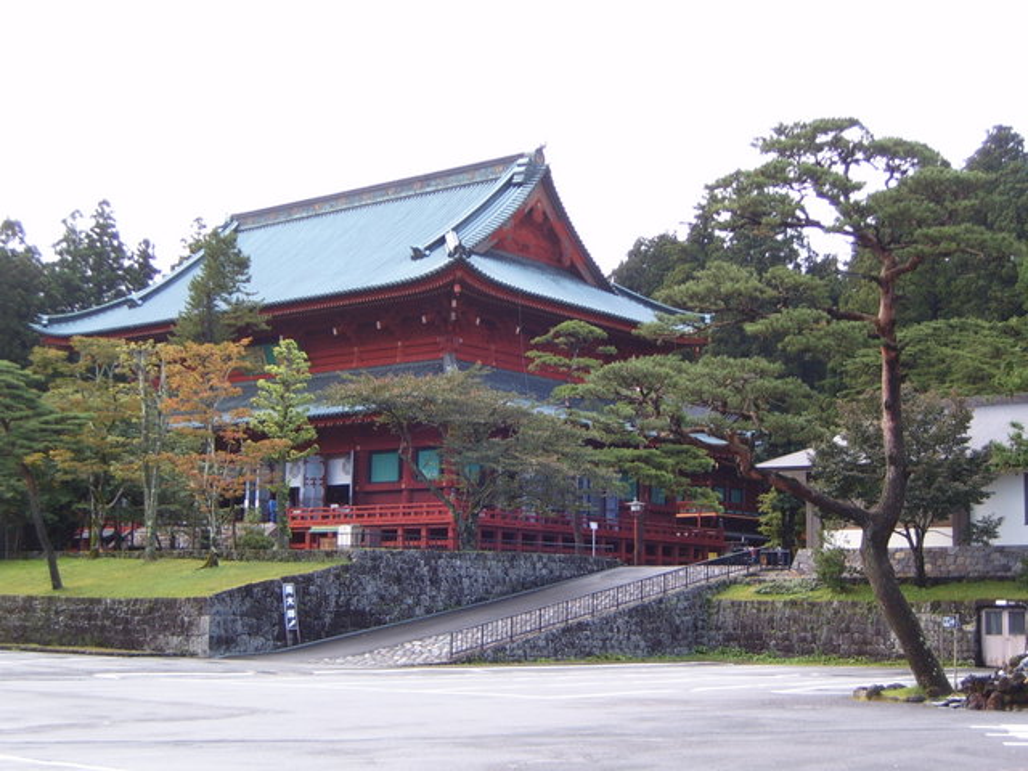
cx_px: 514
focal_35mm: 56
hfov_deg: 34.3
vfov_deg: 26.1
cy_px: 386
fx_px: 1663
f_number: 3.4
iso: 63
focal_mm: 9.4
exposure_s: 1/90
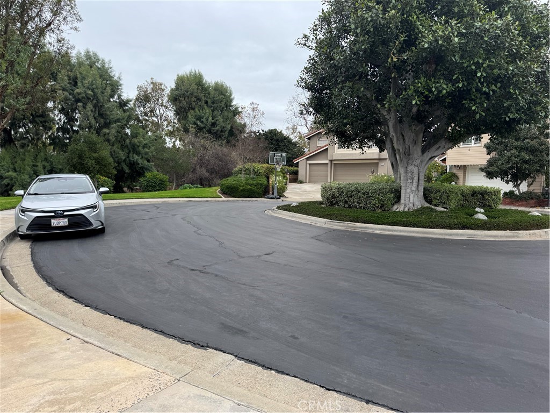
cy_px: 206
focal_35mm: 24
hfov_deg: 71.6
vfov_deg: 56.8
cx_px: 275
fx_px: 381
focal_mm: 6.76
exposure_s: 1/397
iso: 80
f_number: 1.78
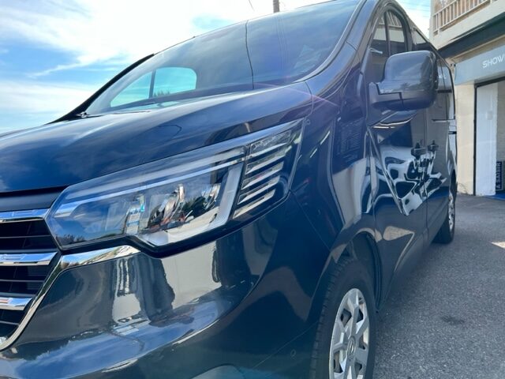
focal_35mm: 26
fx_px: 379
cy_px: 190
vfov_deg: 53.1
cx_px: 252
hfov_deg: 67.3
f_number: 1.5
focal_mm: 5.7
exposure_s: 1/1196
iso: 50
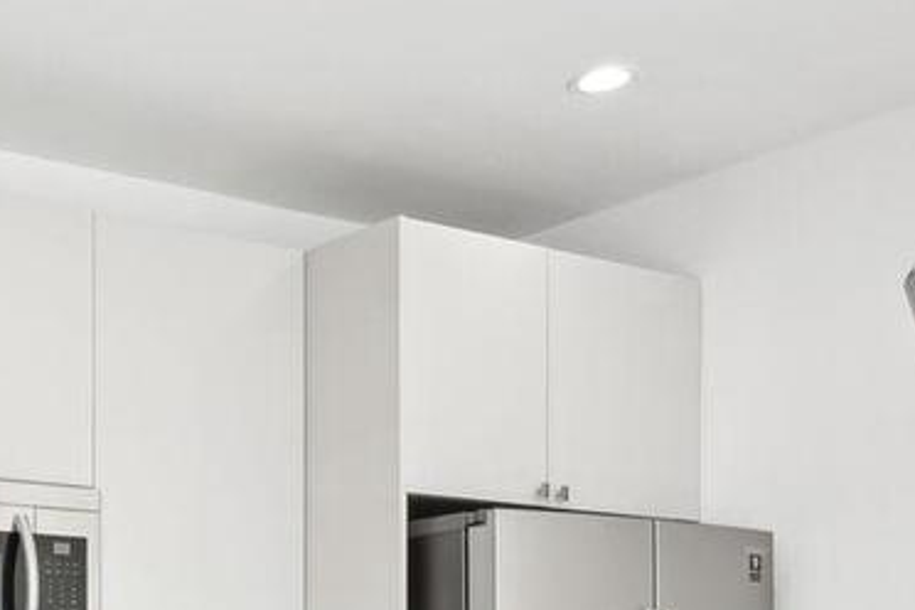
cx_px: -187
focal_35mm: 58
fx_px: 1474
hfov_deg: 29.6
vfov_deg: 21.5
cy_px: 760
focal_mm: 15
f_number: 9
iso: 100
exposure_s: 1/30
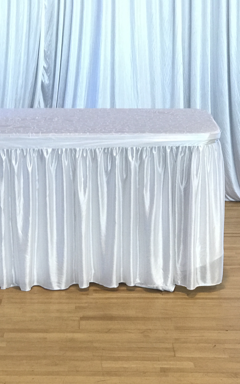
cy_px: 193
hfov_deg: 16.0
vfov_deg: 25.5
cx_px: 57
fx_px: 848
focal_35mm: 81
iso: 80
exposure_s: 1/50
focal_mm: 6.6
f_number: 2.8
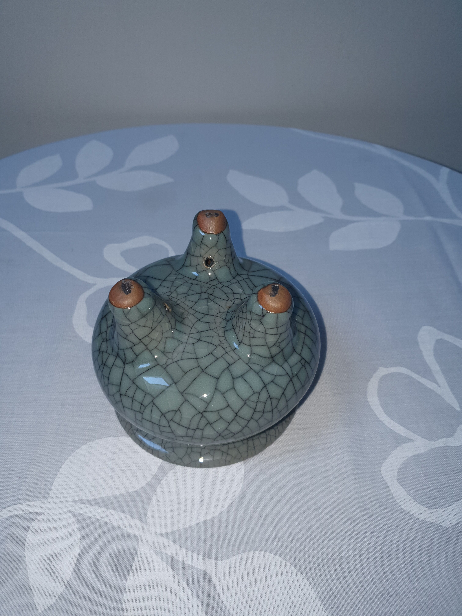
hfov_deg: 53.1
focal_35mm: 26
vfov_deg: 67.3
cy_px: 308
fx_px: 463
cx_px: 231
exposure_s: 1/50
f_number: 1.5
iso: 80
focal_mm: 4.32
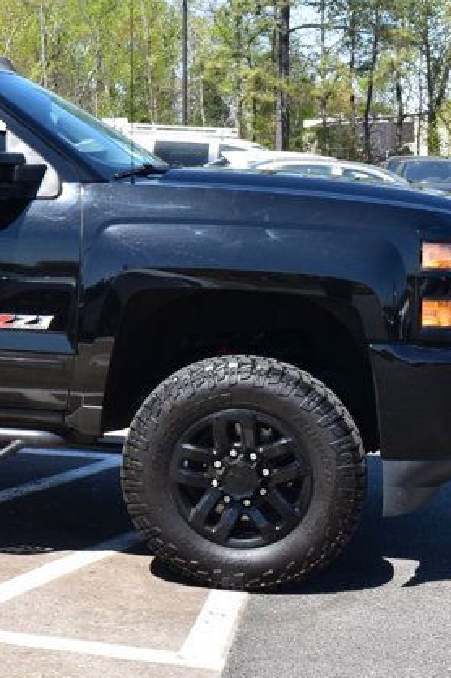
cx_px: -222
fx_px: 1453
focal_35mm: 77
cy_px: 238
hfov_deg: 16.2
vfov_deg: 26.1
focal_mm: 21
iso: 400
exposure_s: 1/400
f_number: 11
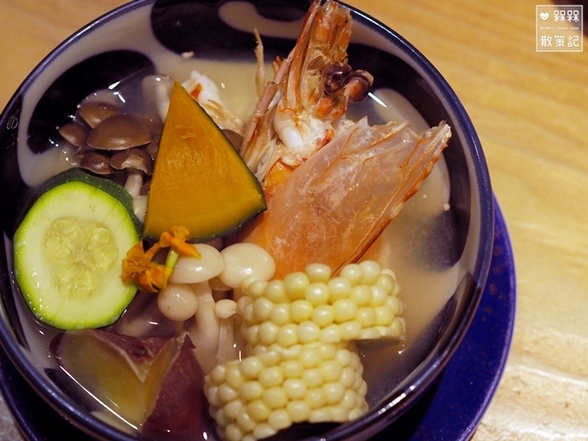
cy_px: 220
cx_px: 294
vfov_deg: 16.4
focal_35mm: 90
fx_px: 1529
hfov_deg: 21.8
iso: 1000
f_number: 2.8
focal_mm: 45
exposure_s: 1/100
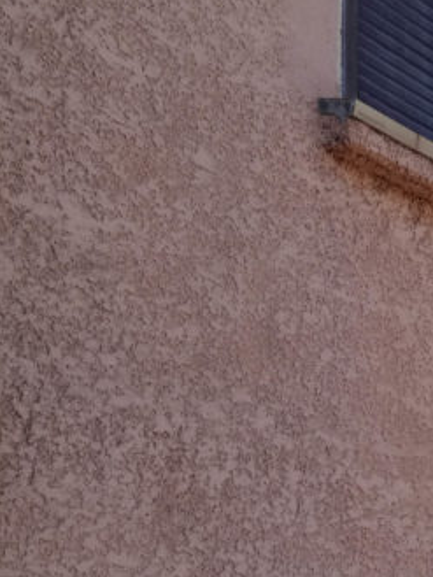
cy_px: 456
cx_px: 643
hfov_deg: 16.1
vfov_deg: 23.0
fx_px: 1400
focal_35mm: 84
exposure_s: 1/430
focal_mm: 4.04
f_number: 2
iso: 50
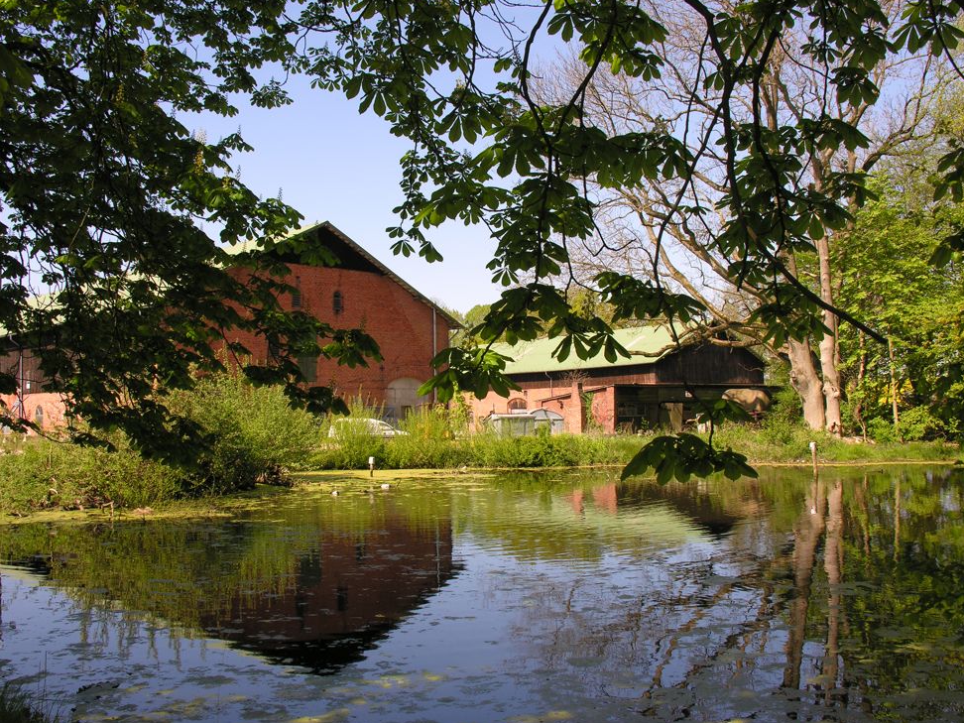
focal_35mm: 36
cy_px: 362
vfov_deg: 39.7
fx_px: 1003
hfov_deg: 51.4
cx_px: 479
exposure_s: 1/148
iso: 50
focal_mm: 8.9
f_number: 5.6
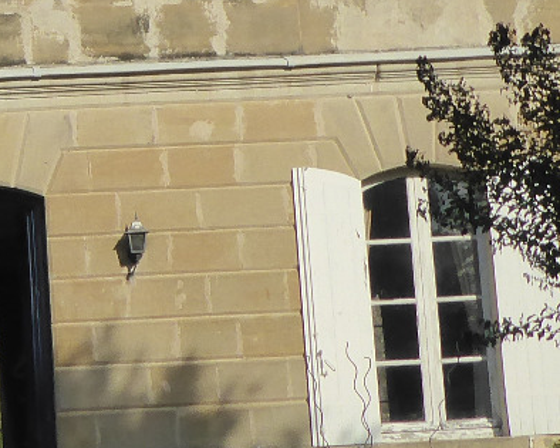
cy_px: 94
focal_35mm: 134
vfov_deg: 11.5
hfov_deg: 14.2
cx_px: 15
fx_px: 2220
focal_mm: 5
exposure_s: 1/2000
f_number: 3.5
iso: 200
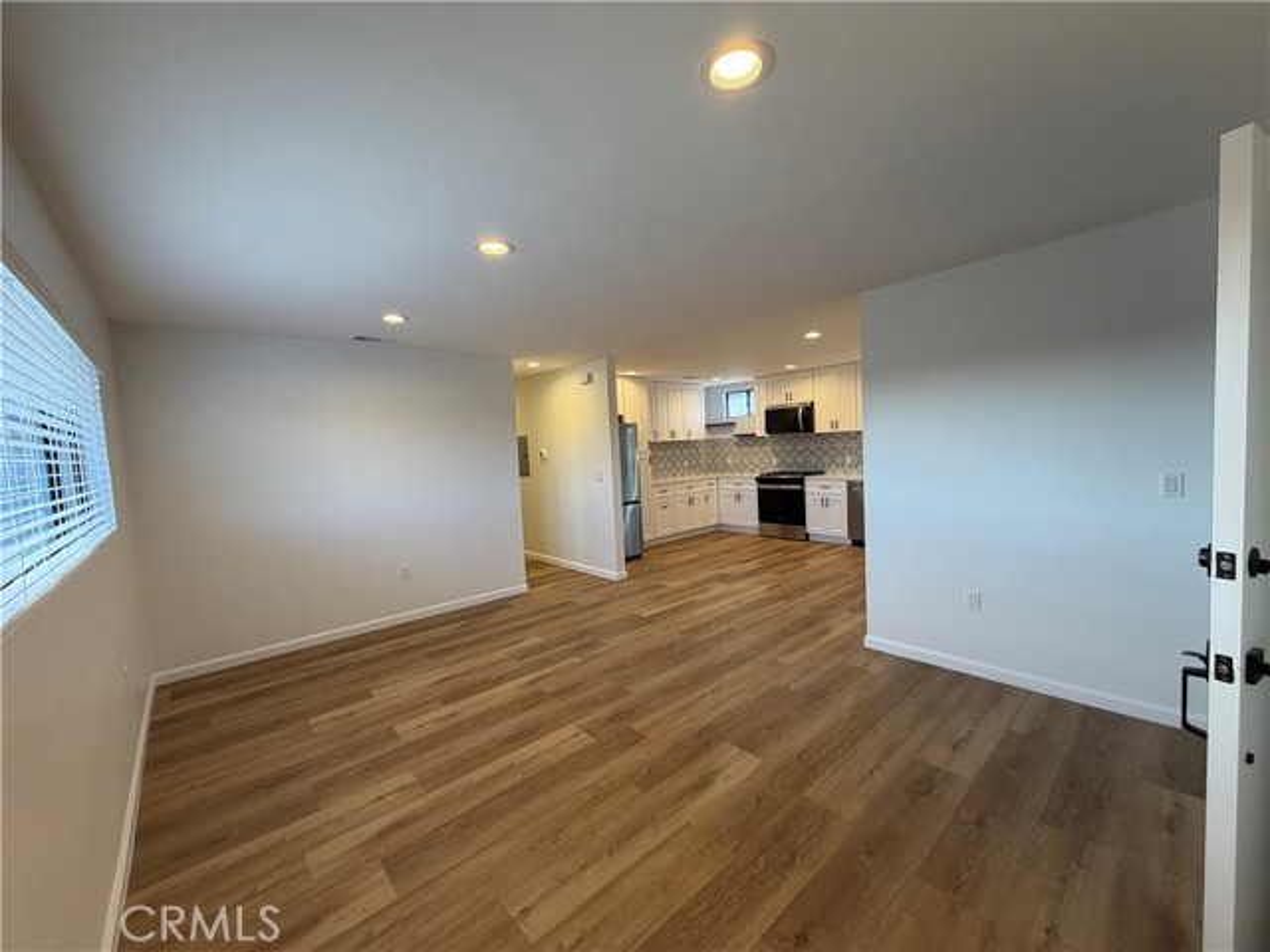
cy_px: 476
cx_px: 635
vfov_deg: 85.7
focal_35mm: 14
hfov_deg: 102.1
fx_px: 514
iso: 125
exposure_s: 1/120
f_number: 2.2
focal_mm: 2.22
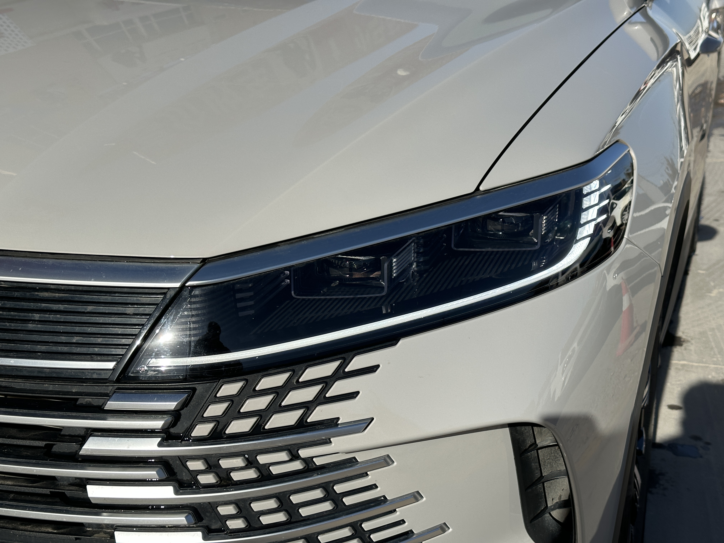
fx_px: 1004
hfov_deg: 39.7
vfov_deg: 30.3
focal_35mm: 48
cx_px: 362
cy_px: 272
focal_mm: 6.86
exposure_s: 1/5000
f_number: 1.78
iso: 64
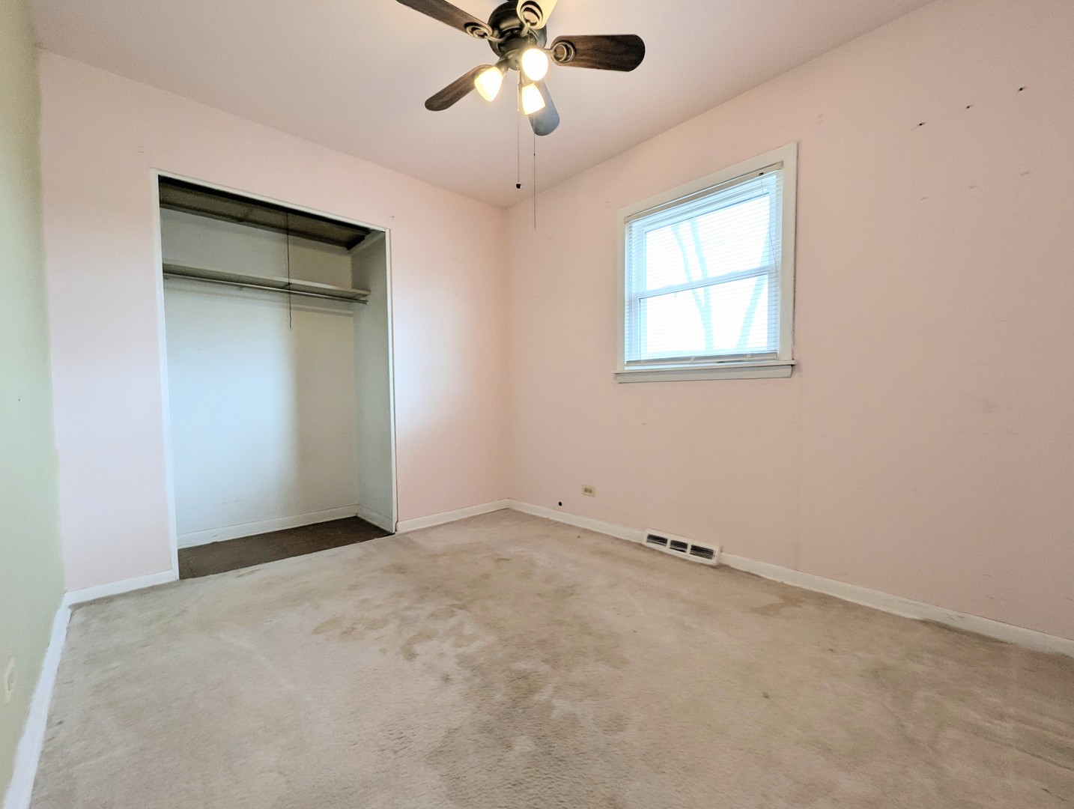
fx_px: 404
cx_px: 537
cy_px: 404
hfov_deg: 106.1
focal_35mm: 13
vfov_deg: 90.1
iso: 90
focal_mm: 1.95
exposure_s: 1/120
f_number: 2.2
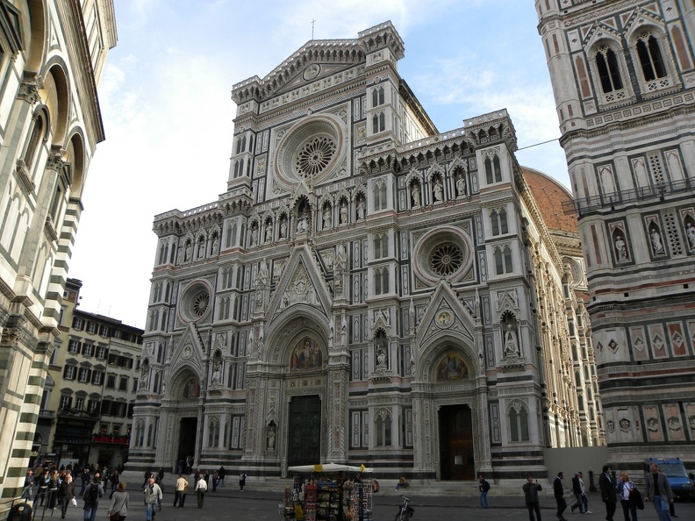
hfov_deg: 67.3
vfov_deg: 53.1
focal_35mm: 26
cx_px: 348
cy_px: 260
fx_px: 522
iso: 64
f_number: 4.5
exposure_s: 1/231
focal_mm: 4.6
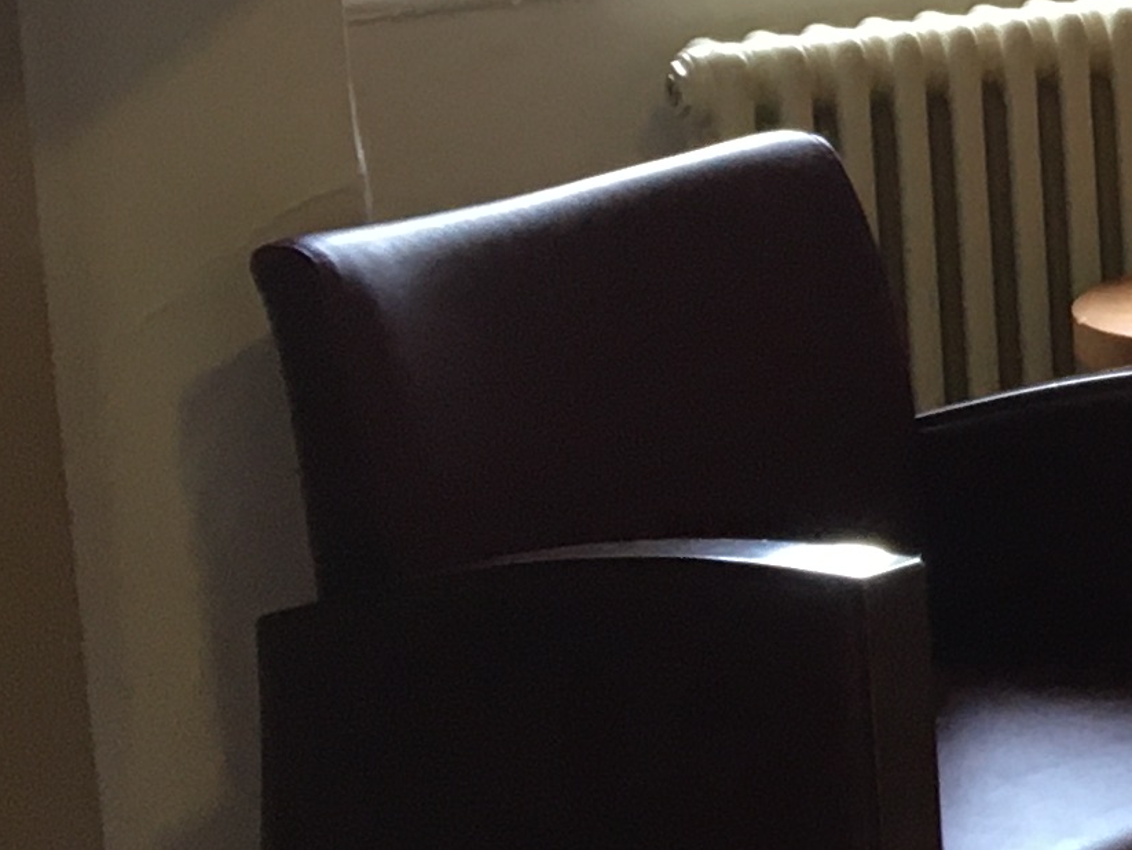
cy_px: 37
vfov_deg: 10.4
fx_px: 4646
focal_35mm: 142
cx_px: 2540
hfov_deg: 11.8
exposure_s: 1/33
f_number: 2.2
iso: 100
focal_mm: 4.15
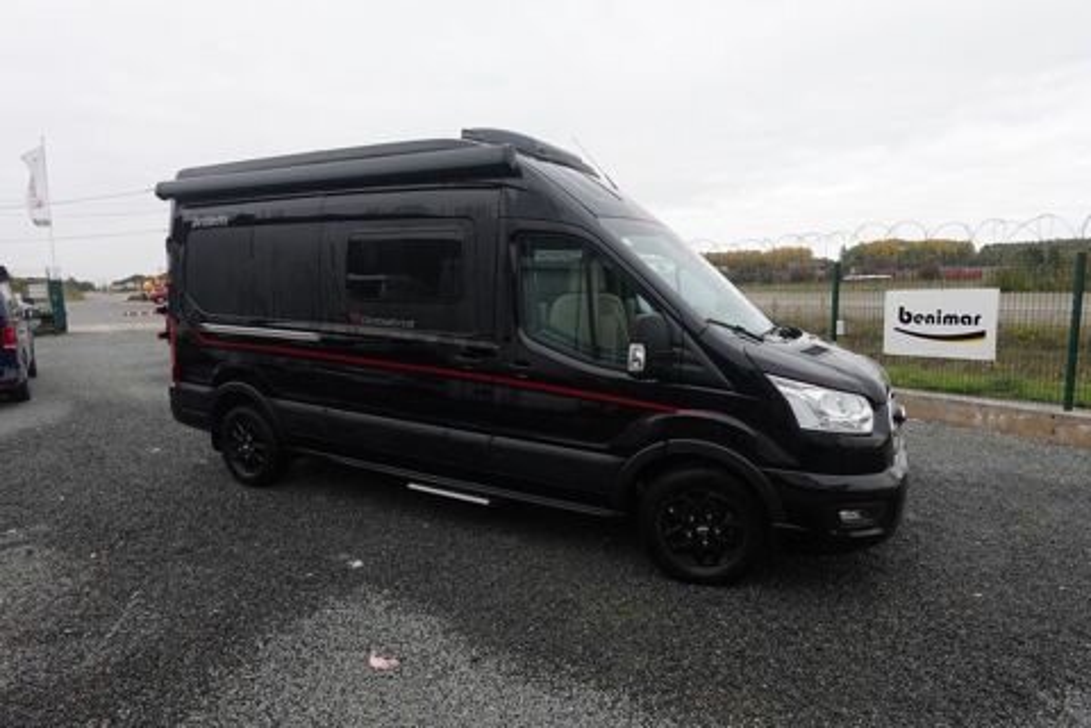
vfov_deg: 61.9
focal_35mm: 20
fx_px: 606
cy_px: 364
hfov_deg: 84.0
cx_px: 546
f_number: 2
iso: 125
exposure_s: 1/800
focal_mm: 7.6
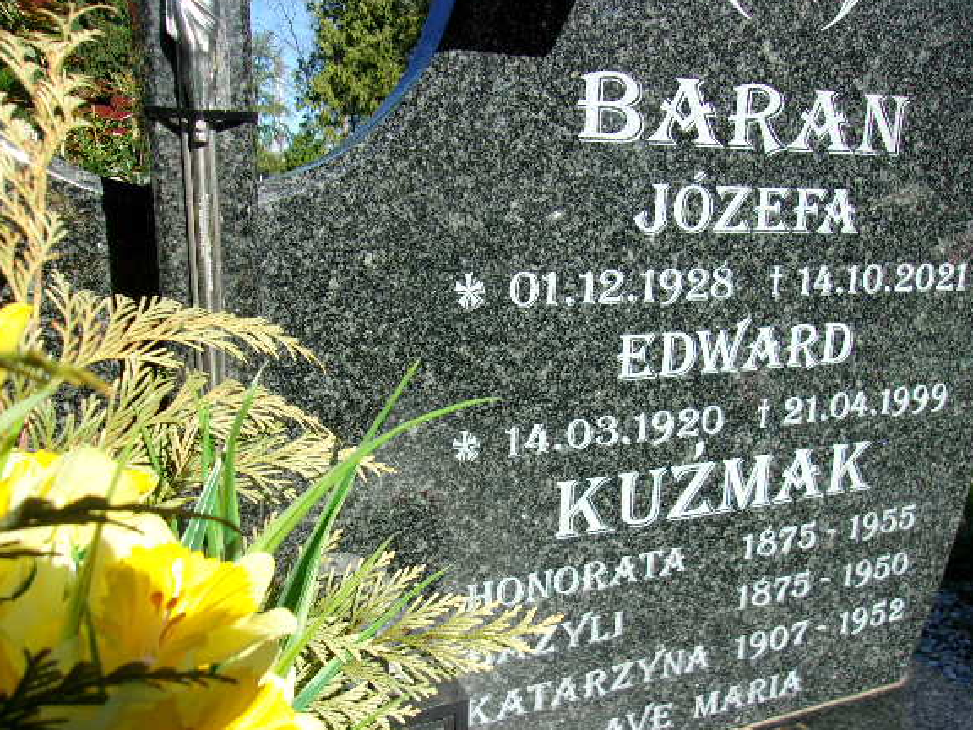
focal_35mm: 30
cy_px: 382
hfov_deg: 59.9
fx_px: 843
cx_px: 510
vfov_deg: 46.8
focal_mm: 4.9
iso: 80
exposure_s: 1/70
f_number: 10.4
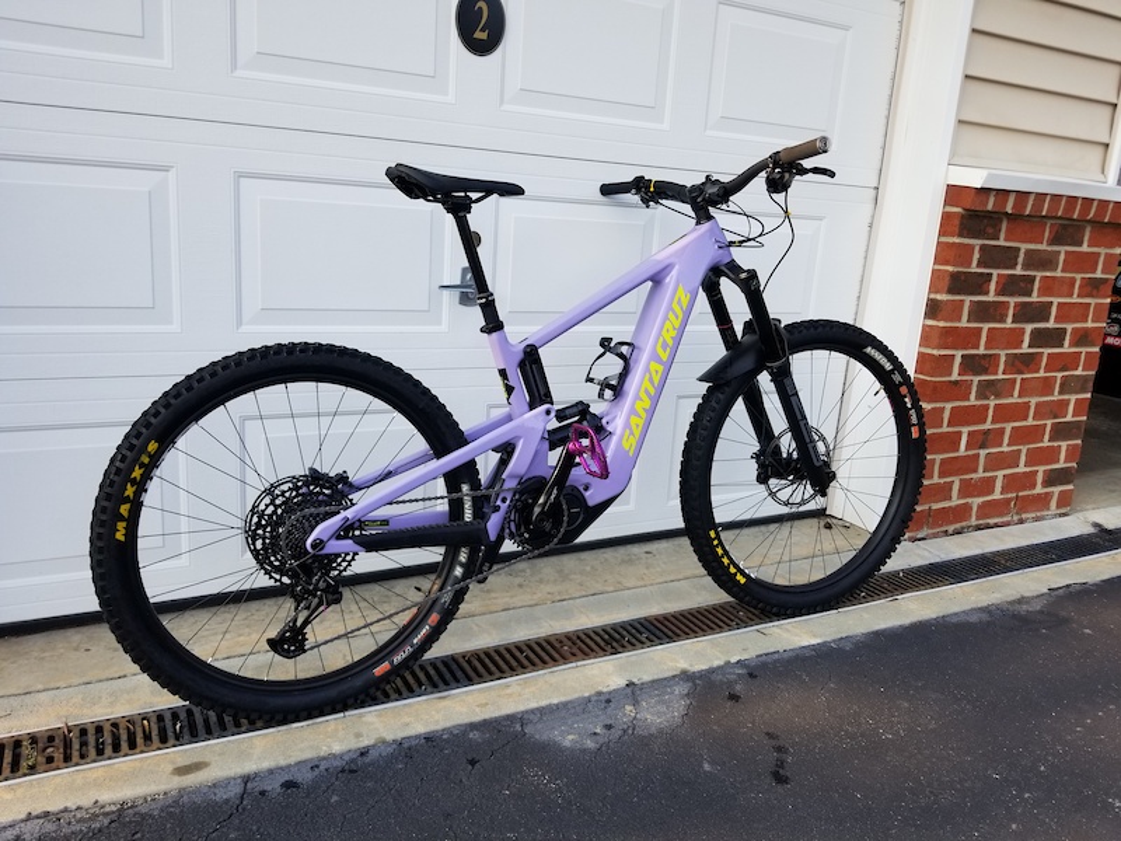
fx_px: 842
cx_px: 560
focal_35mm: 26
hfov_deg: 67.3
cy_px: 420
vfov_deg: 53.1
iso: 50
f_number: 1.7
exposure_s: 1/405
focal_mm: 4.3
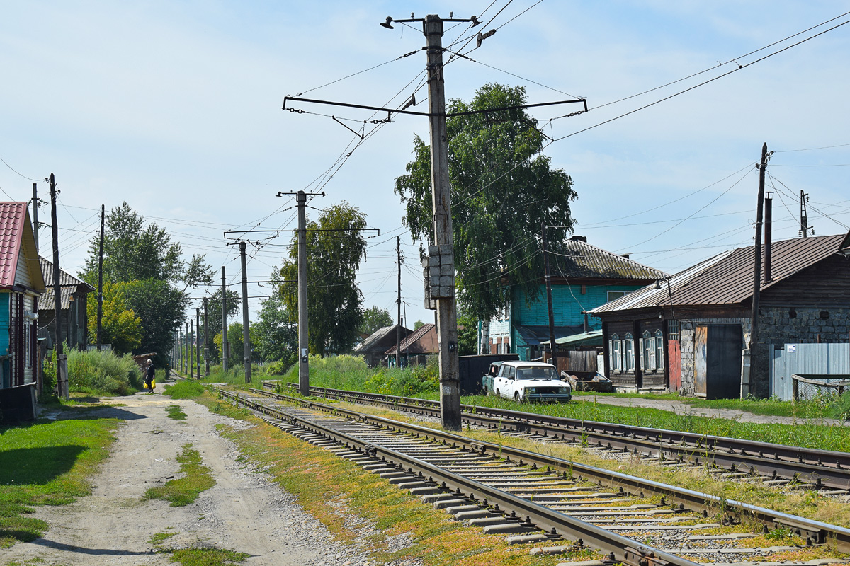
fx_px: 1594
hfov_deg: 29.9
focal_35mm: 68
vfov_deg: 20.2
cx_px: 425
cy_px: 283
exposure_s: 1/400
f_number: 10
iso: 200
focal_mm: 45
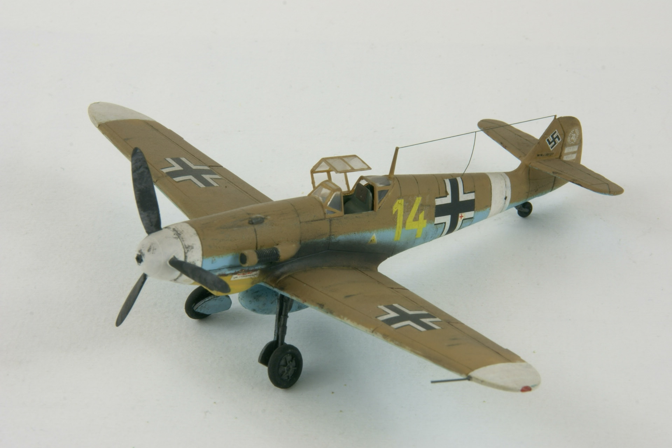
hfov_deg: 13.7
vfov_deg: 9.1
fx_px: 2800
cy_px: 224
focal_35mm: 150
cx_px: 336
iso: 80
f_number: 29
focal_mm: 100
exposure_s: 1.3
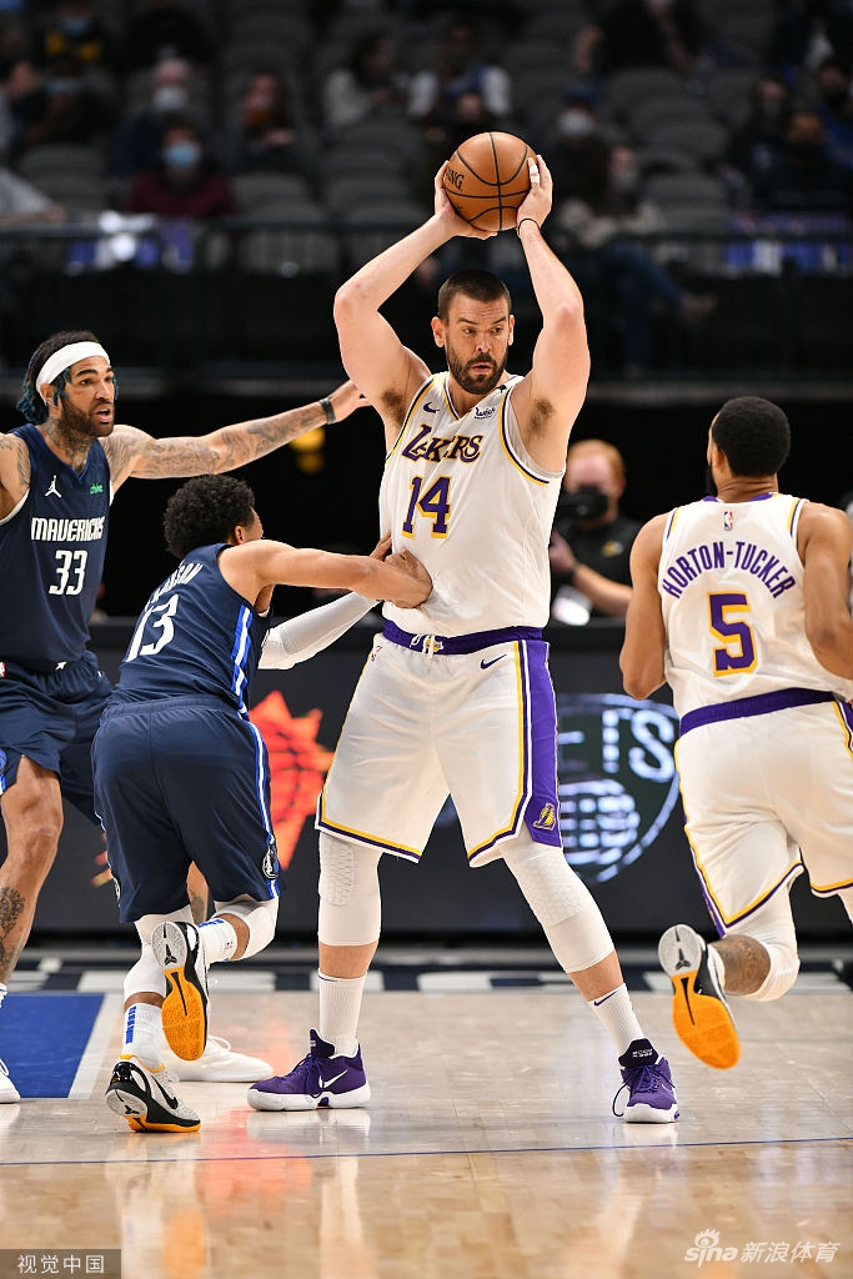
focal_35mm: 300
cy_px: 640
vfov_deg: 6.9
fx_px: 10658
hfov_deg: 4.6
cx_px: 426
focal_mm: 300
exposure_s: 1/1000
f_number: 3.2
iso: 1600
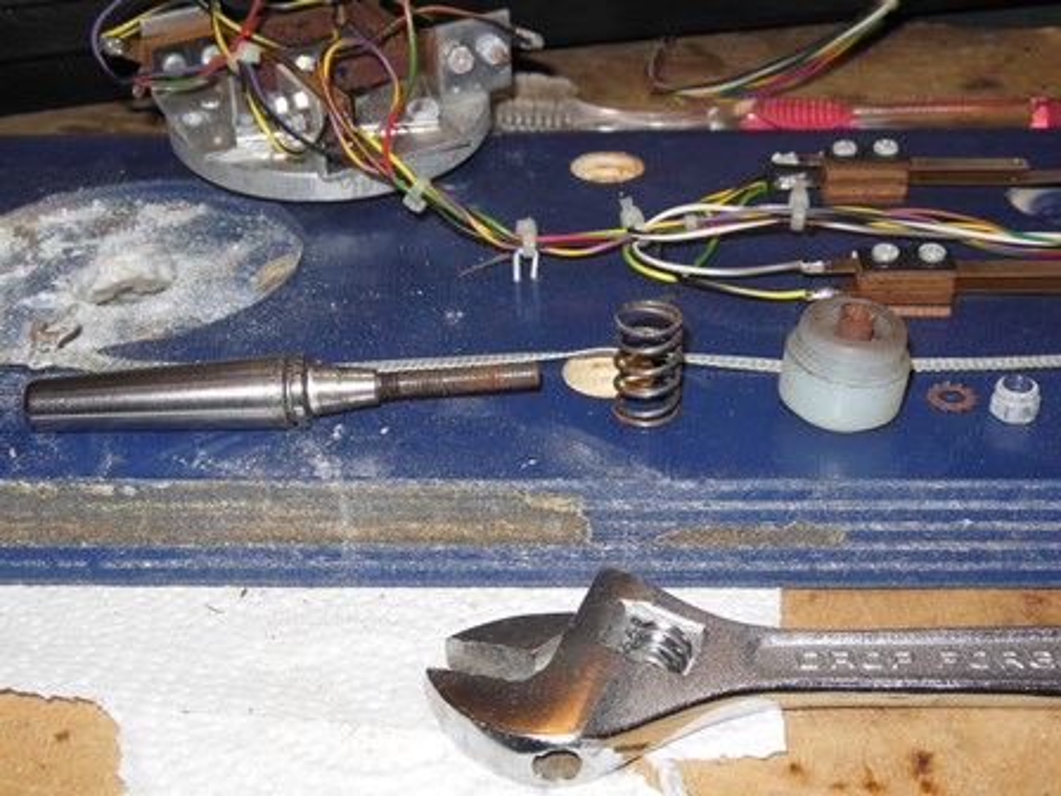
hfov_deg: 43.9
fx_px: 1318
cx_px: 530
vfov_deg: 33.6
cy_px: 398
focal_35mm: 43
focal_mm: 7.7
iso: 200
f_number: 7.5
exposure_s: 1/30
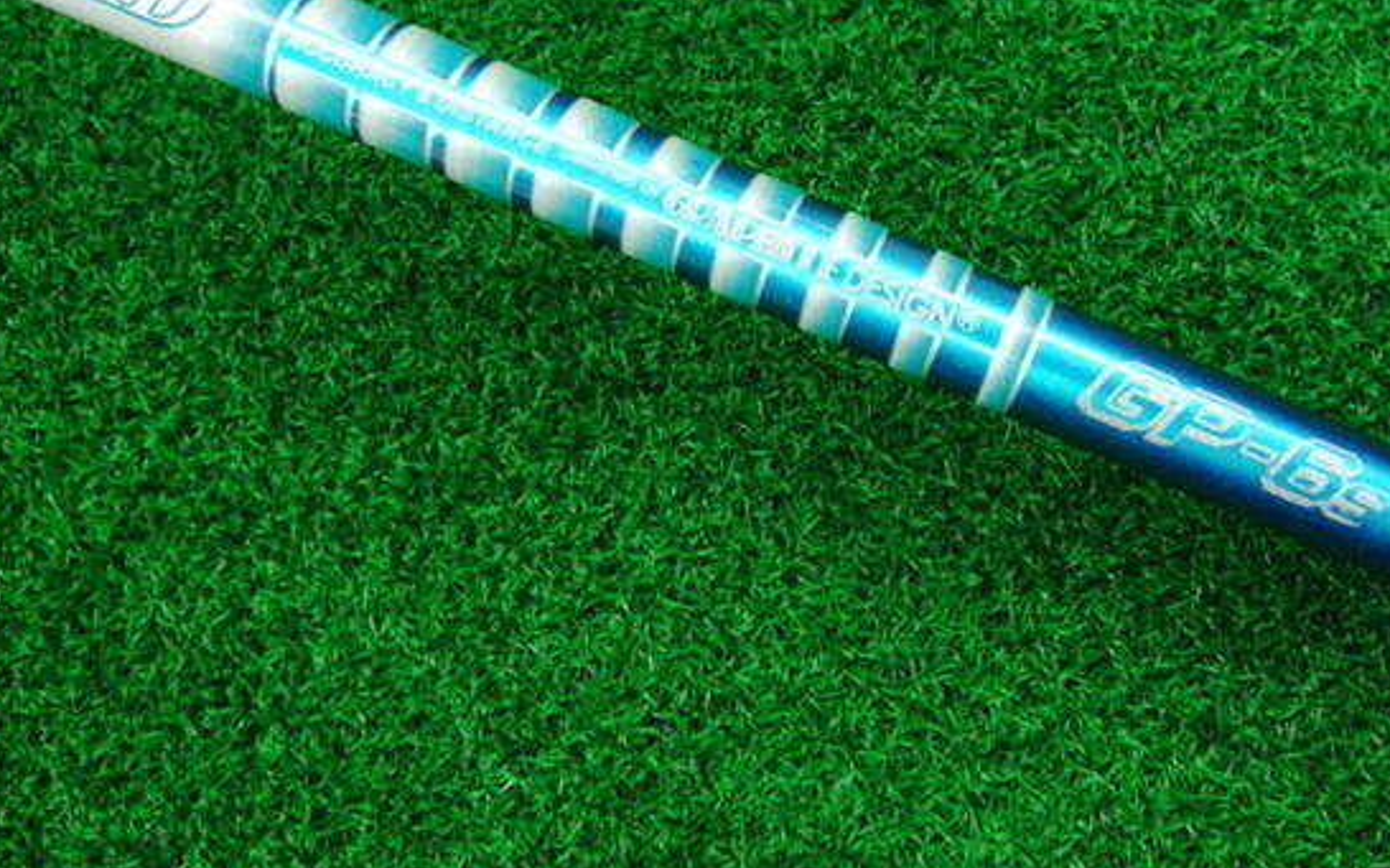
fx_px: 1742
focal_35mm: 46
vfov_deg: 27.7
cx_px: 779
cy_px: 262
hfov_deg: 43.4
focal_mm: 6.42
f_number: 3.6
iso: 400
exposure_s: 1/40
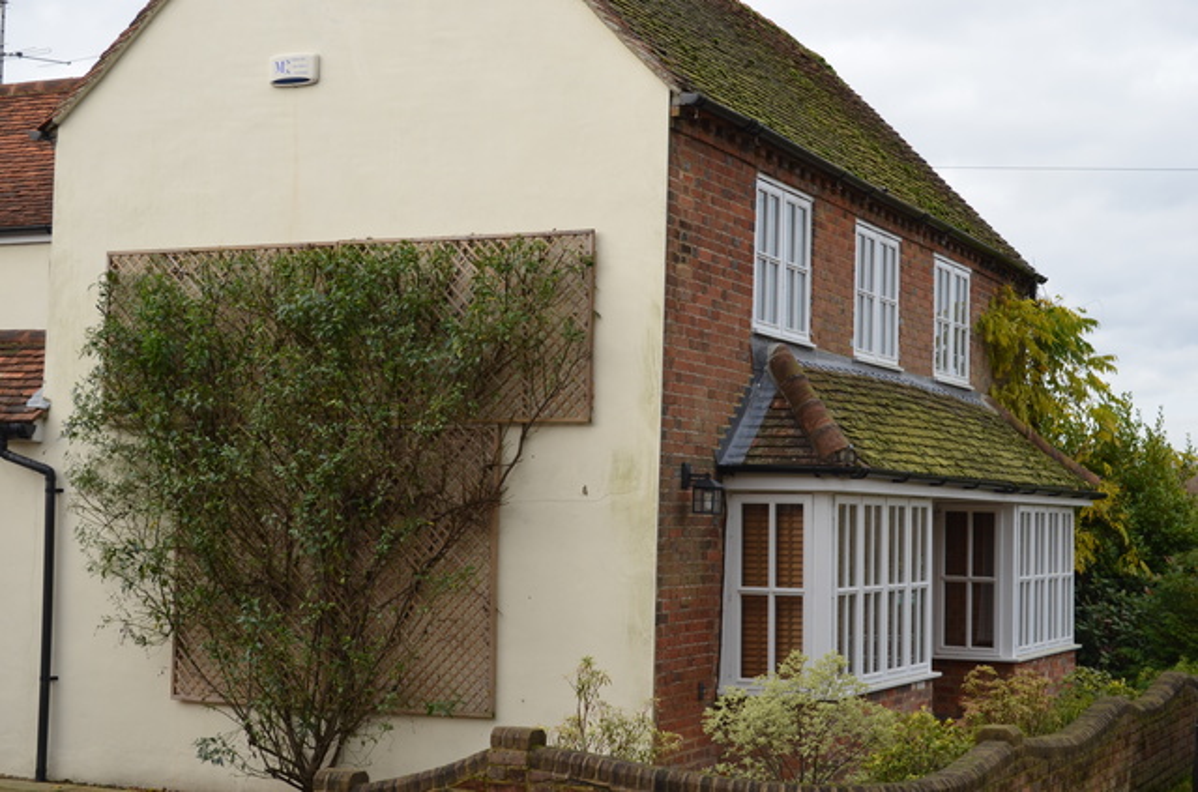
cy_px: 396
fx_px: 2091
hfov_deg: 32.0
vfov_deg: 21.4
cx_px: 599
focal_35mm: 63
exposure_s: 1/200
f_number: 7.1
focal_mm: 42
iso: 200
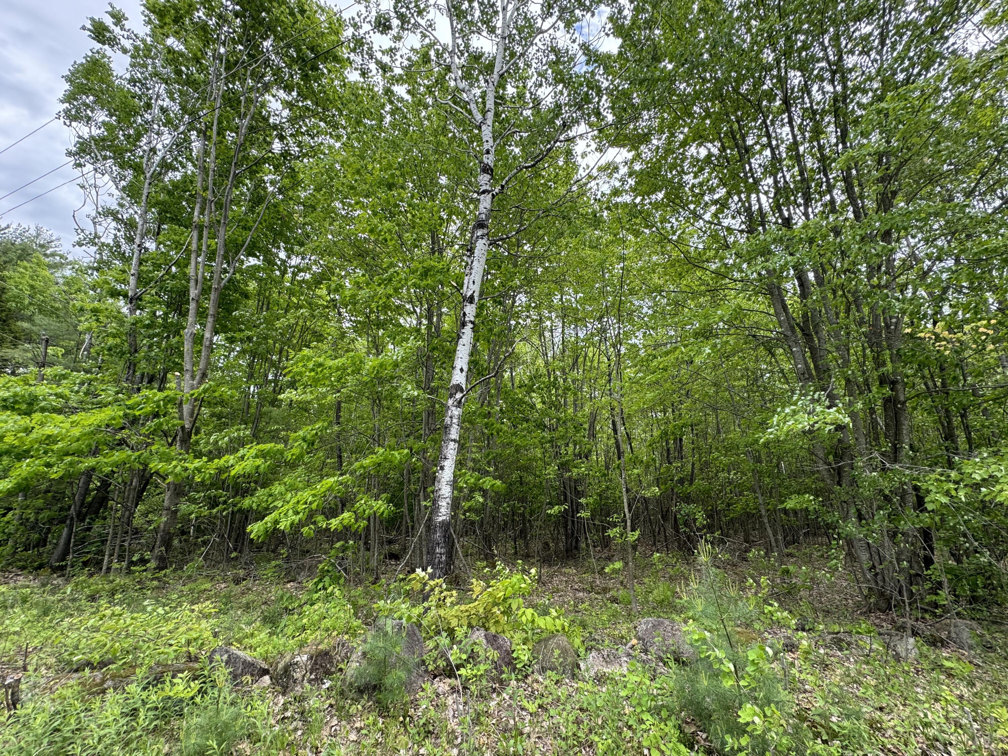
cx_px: 504
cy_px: 378
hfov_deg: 102.1
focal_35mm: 14
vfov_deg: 85.7
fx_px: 408
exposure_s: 1/263
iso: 40
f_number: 2.2
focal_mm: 2.22
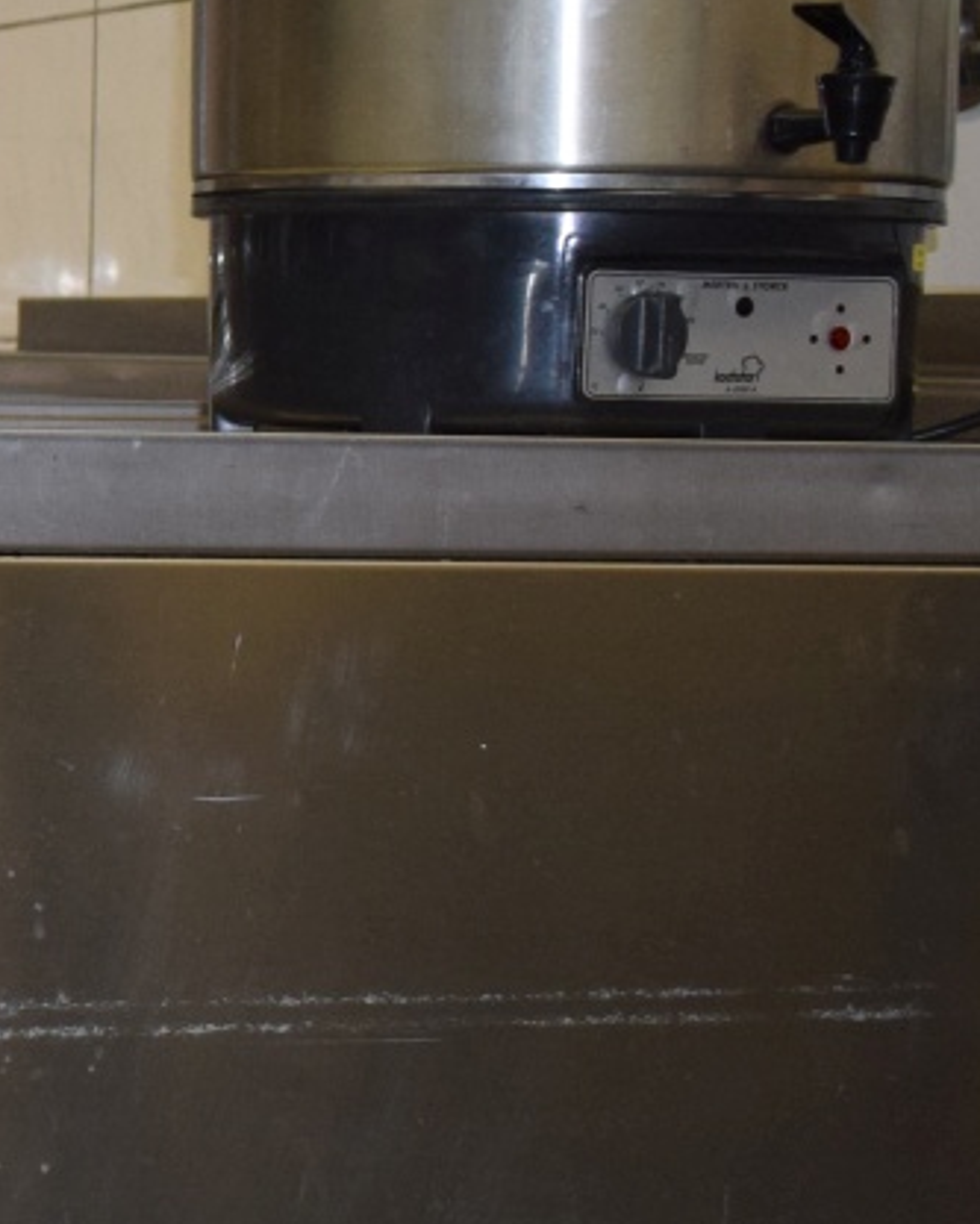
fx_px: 4240
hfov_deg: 11.3
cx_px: -1254
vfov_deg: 16.4
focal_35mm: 117
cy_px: 538
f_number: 4
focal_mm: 18
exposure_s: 1/60
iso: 800
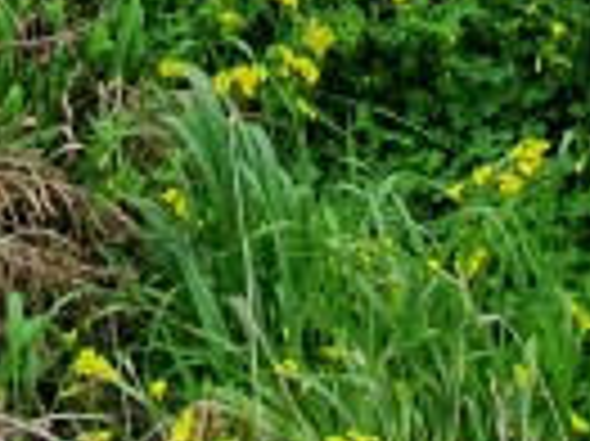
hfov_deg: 19.1
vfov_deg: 9.4
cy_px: -1076
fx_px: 1737
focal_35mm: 102
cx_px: 140
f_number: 2.2
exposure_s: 1/1820
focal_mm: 1.8
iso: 50
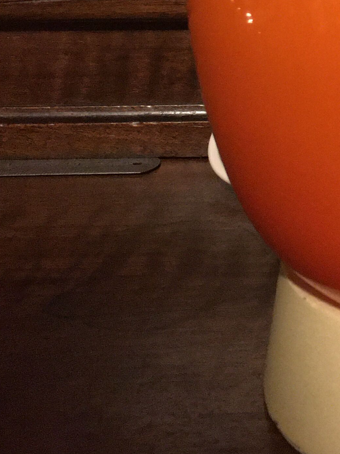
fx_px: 1100
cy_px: -19
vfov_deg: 22.2
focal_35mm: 84
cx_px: 400
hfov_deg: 16.9
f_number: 2.2
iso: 400
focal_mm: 4.15
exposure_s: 1/17
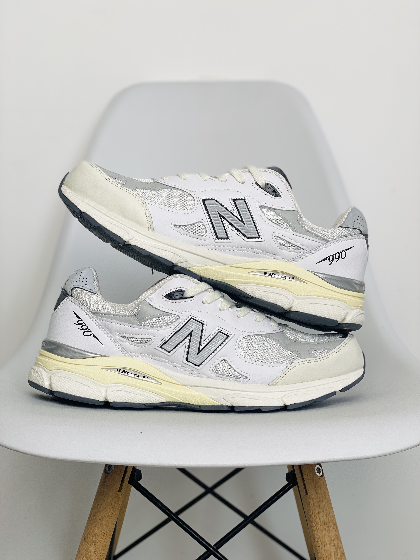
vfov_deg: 36.8
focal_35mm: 52
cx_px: 210
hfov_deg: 28.0
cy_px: 280
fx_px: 841
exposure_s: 1/206
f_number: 2
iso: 20
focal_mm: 6
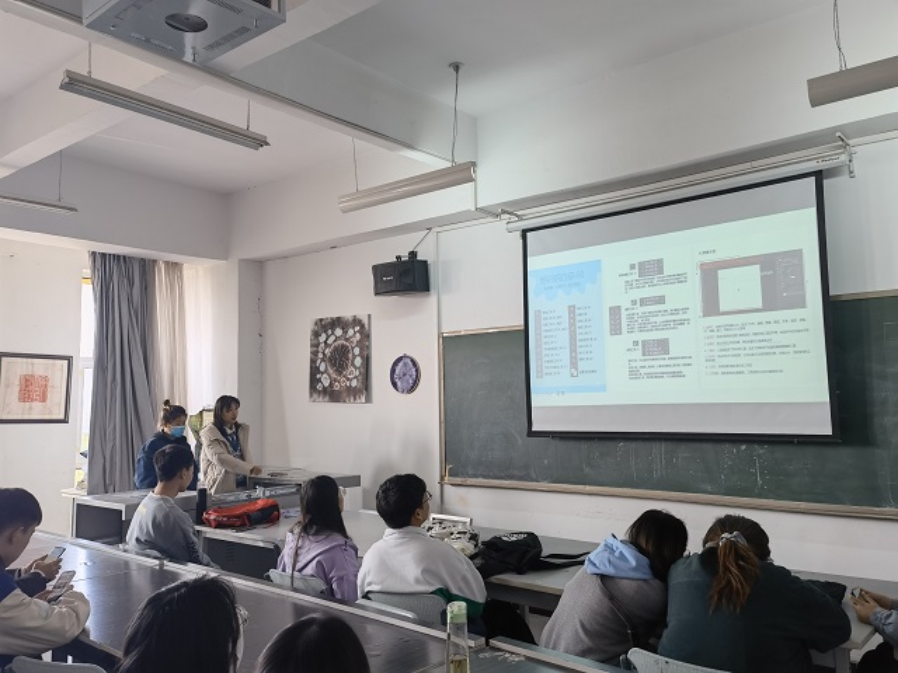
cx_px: 449
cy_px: 336
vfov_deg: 48.2
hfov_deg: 61.7
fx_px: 752
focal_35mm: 29
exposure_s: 1/100
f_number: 1.9
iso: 64
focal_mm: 6.67
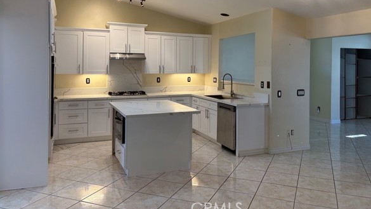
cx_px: 198
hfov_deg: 62.6
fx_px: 305
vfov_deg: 37.2
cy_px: 65
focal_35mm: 31
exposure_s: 1/120
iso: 64
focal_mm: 5.96
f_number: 1.6
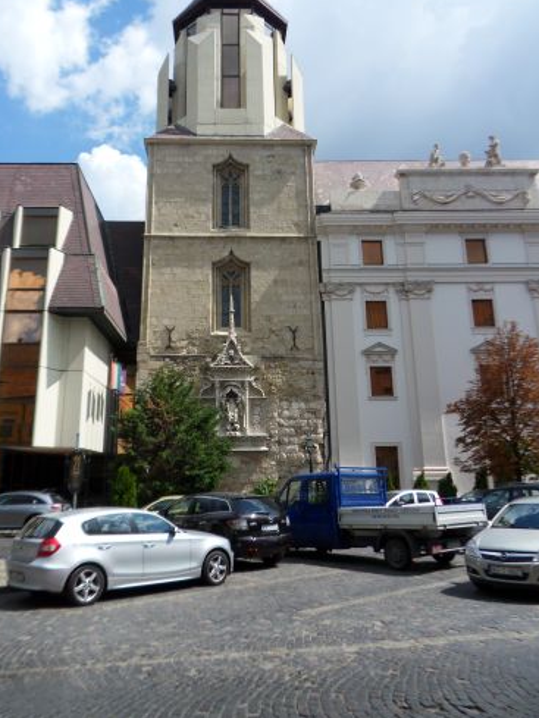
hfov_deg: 51.3
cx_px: 245
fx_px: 560
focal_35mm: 27
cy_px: 319
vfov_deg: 65.1
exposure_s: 1/180
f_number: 7.5
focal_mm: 4.2
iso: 80
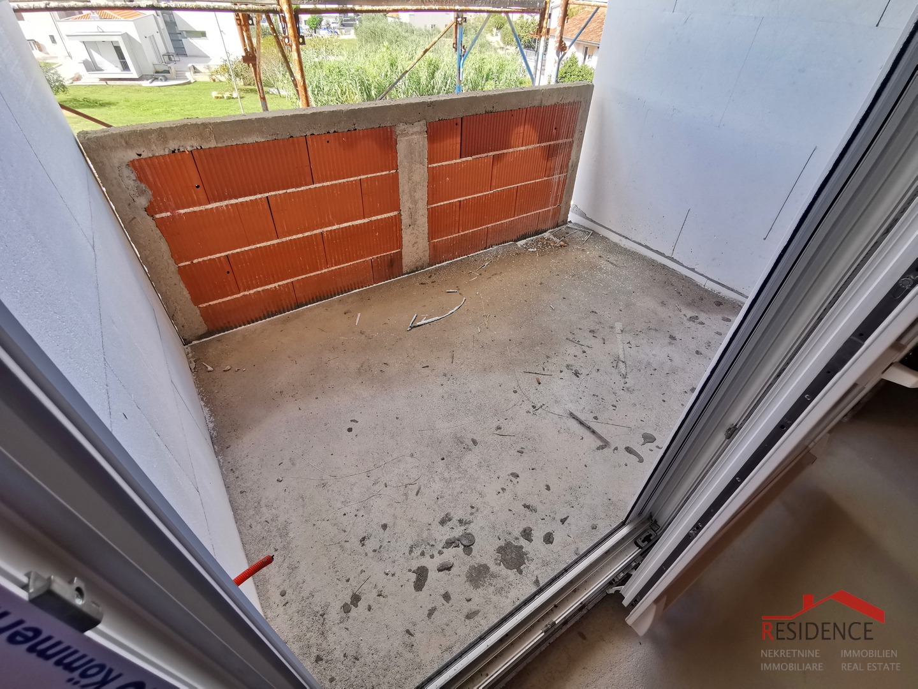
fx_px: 424
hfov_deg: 94.5
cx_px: 459
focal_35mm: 16
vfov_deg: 78.1
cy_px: 344
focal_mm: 2.35
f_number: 2.2
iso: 50
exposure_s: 1/131
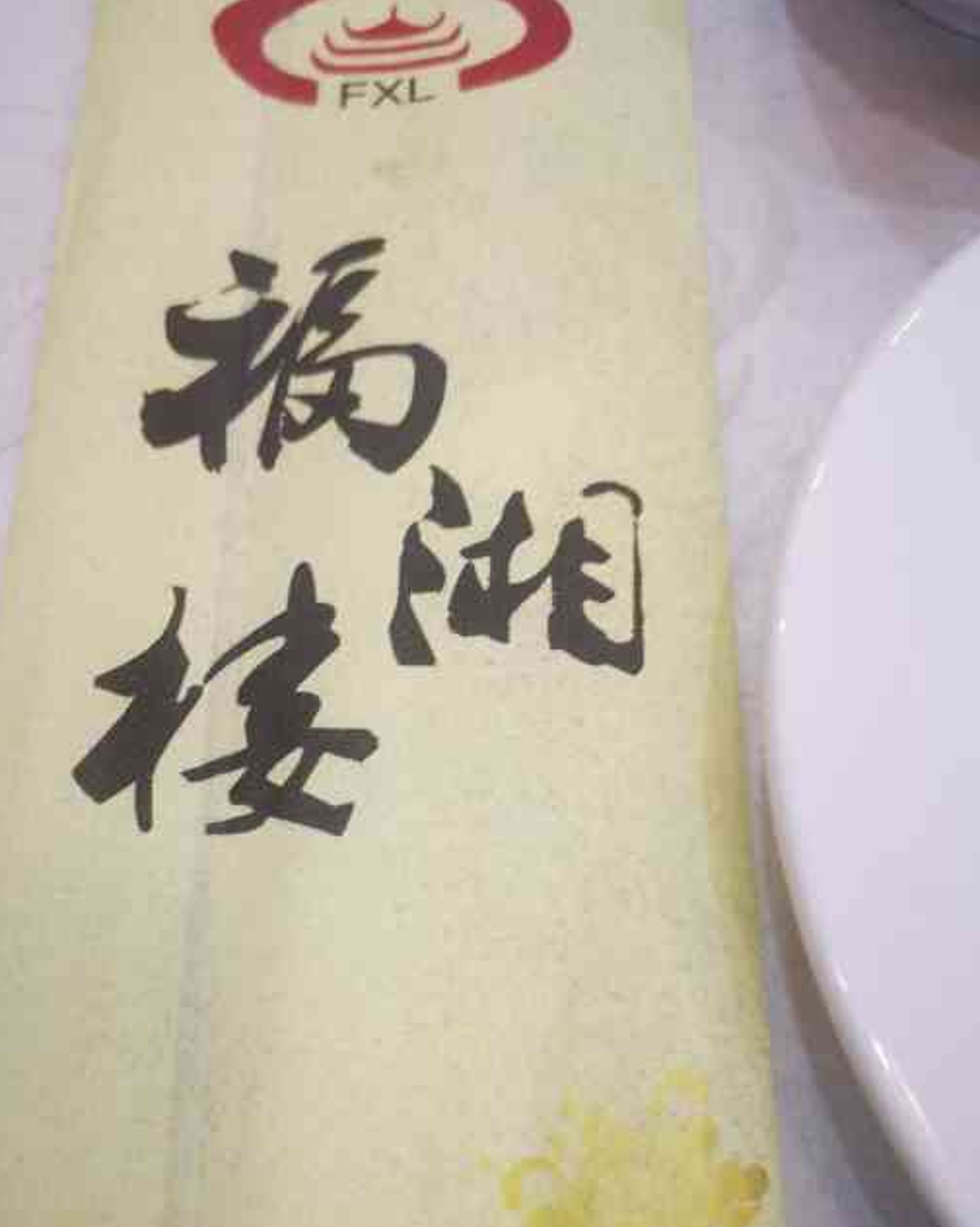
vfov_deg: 46.2
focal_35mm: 39
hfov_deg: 37.8
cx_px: 331
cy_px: 810
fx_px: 1415
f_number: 1.8
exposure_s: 1/33.3
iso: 125
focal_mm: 3.95
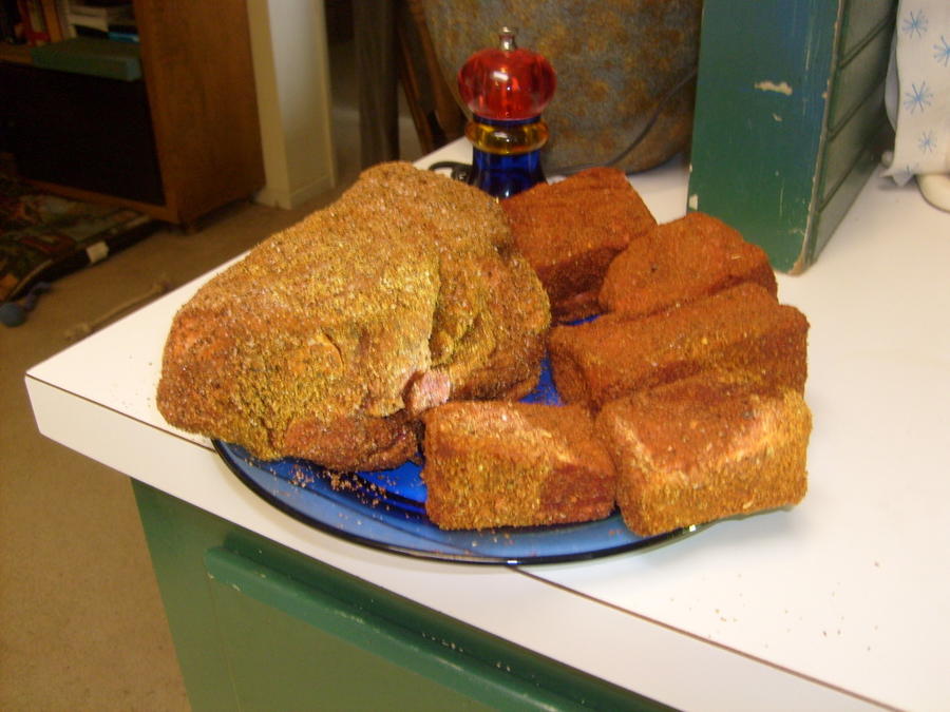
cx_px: 475
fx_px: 961
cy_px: 356
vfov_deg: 40.7
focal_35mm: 35
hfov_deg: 52.6
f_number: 2.8
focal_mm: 5.8
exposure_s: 1/15
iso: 80
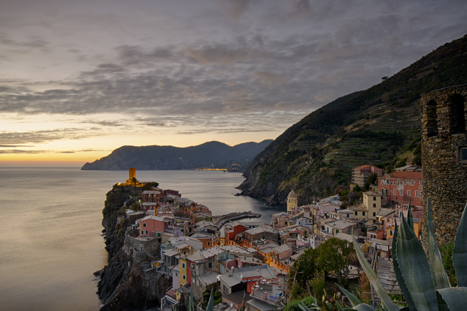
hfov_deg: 81.2
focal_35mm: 21
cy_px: 156
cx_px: 234
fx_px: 272
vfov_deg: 59.5
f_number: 10
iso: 100
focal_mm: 14
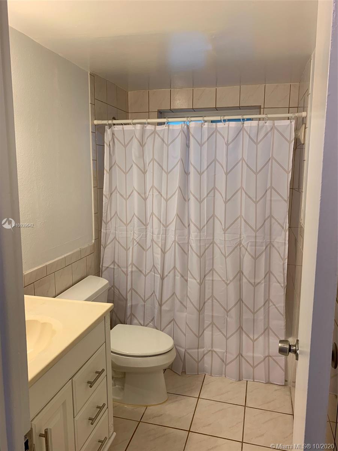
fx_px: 338
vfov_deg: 67.3
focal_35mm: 26
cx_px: 169
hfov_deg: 53.1
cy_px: 226
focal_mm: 4.25
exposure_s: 1/120
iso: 64
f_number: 1.8
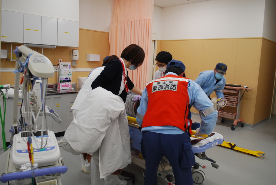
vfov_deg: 43.8
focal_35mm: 30
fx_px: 230
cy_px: 92
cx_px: 138
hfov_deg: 61.8
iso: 200
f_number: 3.8
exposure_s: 1/60
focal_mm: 20
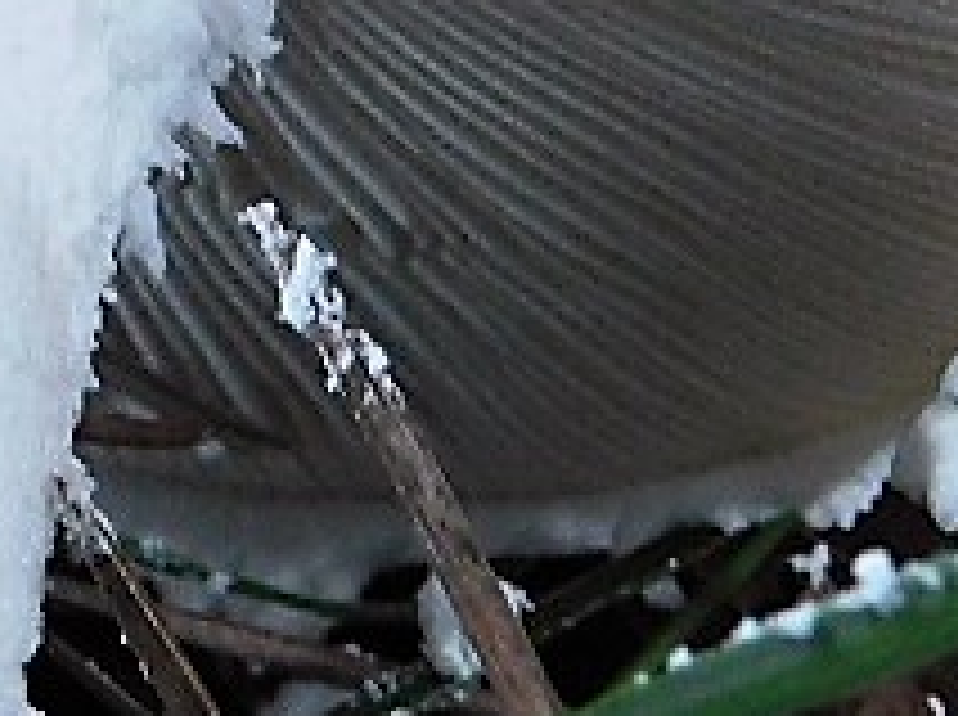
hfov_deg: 6.6
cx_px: -13
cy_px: 0
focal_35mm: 301
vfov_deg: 4.9
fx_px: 8316
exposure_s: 1/15
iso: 400
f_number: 4.4
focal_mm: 14.2
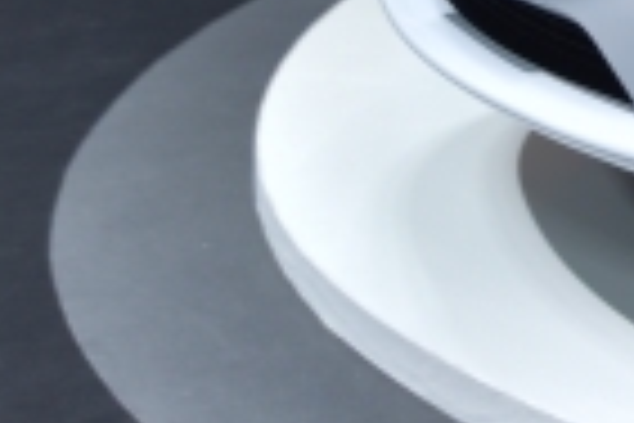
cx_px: 1452
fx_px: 2994
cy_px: -598
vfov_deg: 7.5
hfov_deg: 10.6
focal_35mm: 170
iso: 320
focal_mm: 30
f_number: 2.8
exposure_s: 1/160
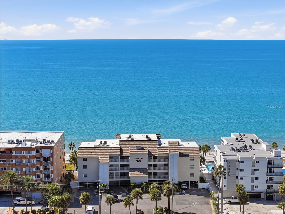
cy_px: 107
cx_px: 142
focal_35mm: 70
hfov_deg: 27.8
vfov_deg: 21.0
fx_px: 576
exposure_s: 1/2000
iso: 100
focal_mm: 19.4
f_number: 2.8
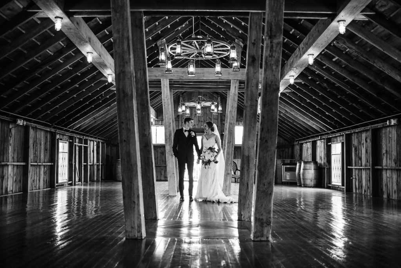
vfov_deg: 37.9
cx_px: 200
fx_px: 390
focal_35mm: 35
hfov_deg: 54.4
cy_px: 134
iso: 400
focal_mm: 35
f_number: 1.8
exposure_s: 1/320
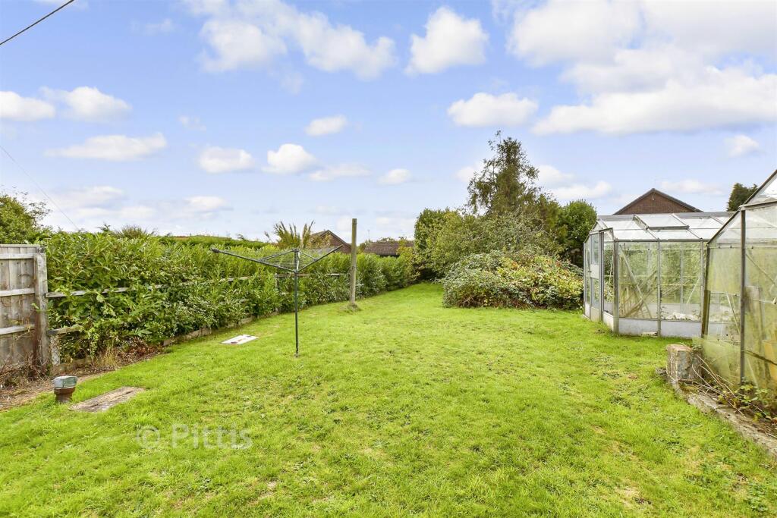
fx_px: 324
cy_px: 259
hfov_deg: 100.4
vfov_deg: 77.3
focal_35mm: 15
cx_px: 388
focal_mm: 10
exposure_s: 1/100
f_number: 8
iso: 160
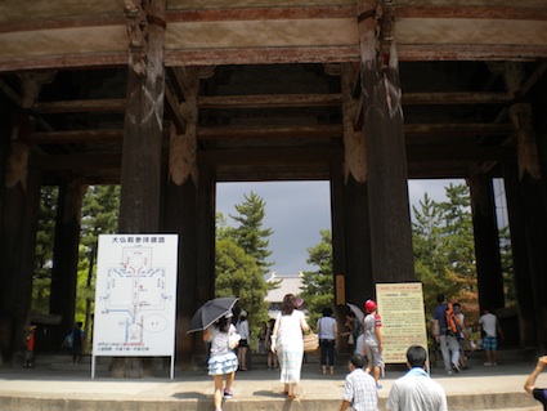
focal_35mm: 35
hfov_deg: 52.6
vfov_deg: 40.7
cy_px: 206
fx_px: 553
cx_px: 274
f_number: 4.6
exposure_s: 1/396
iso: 80
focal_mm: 6.3
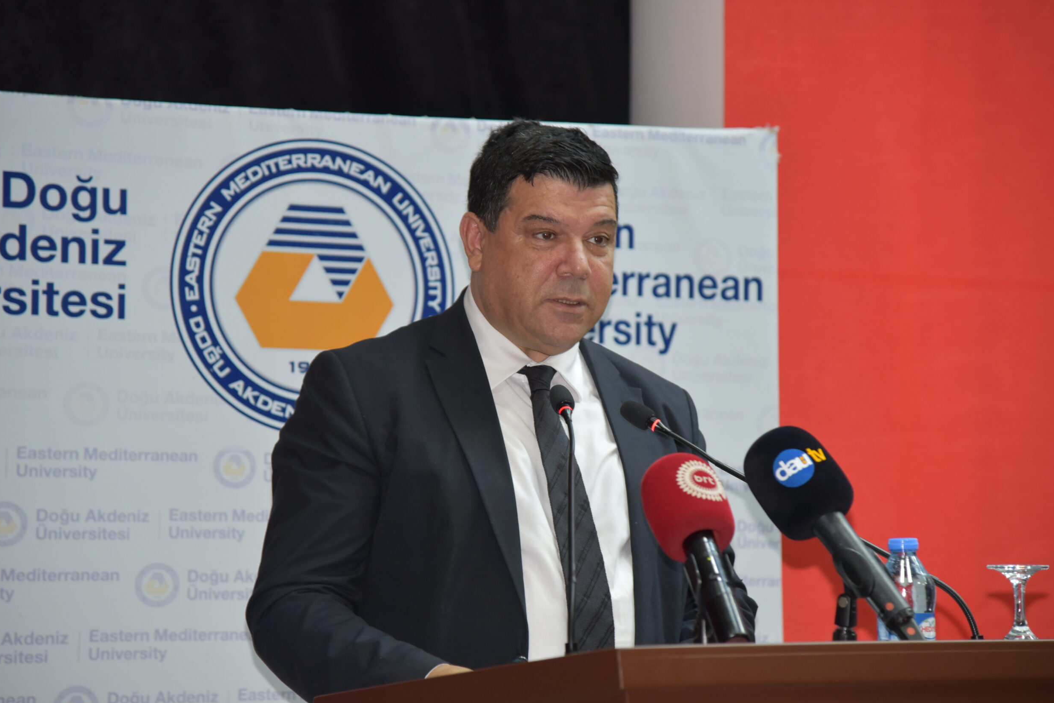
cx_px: 526
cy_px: 356
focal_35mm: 124
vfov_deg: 11.1
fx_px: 3631
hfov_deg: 16.5
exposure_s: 1/60
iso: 2000
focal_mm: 120
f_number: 4
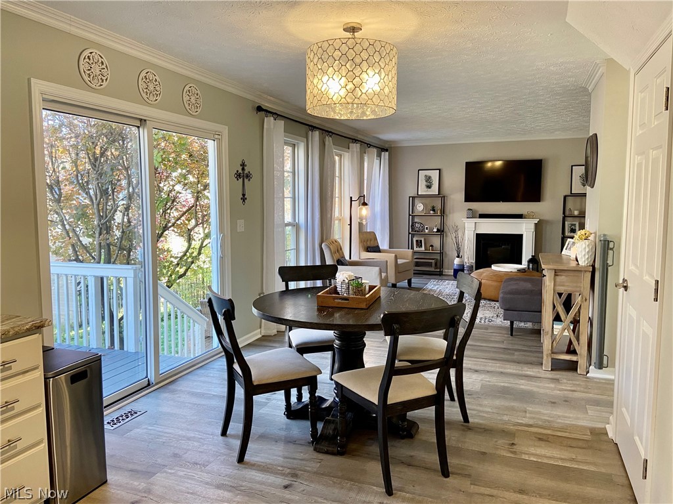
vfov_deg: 53.1
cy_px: 252
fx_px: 505
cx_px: 336
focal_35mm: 26
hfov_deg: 67.3
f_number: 1.8
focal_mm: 4.25
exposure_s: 1/60
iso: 100
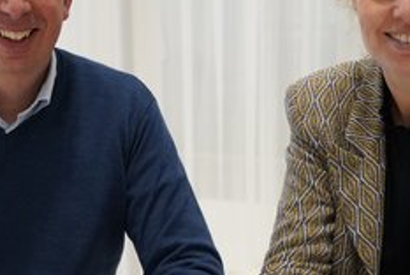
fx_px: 1026
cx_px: 209
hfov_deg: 22.6
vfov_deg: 15.2
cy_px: 166
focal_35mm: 90
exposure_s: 1/640
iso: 8000
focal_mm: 35
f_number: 4.5
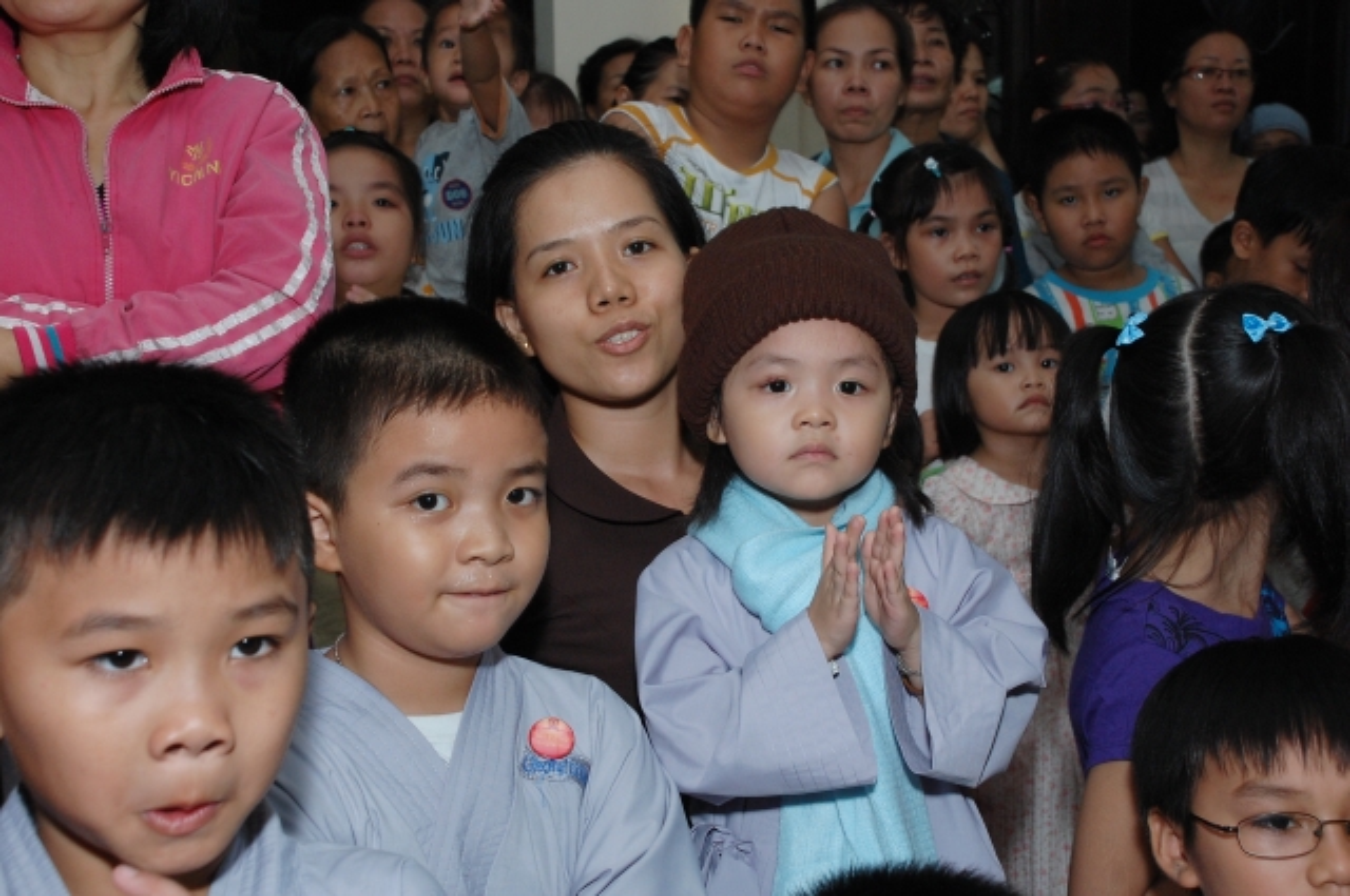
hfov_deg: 35.1
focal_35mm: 57
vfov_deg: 23.7
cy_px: 448
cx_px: 675
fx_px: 2135
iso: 800
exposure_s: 1/60
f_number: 9
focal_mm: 38
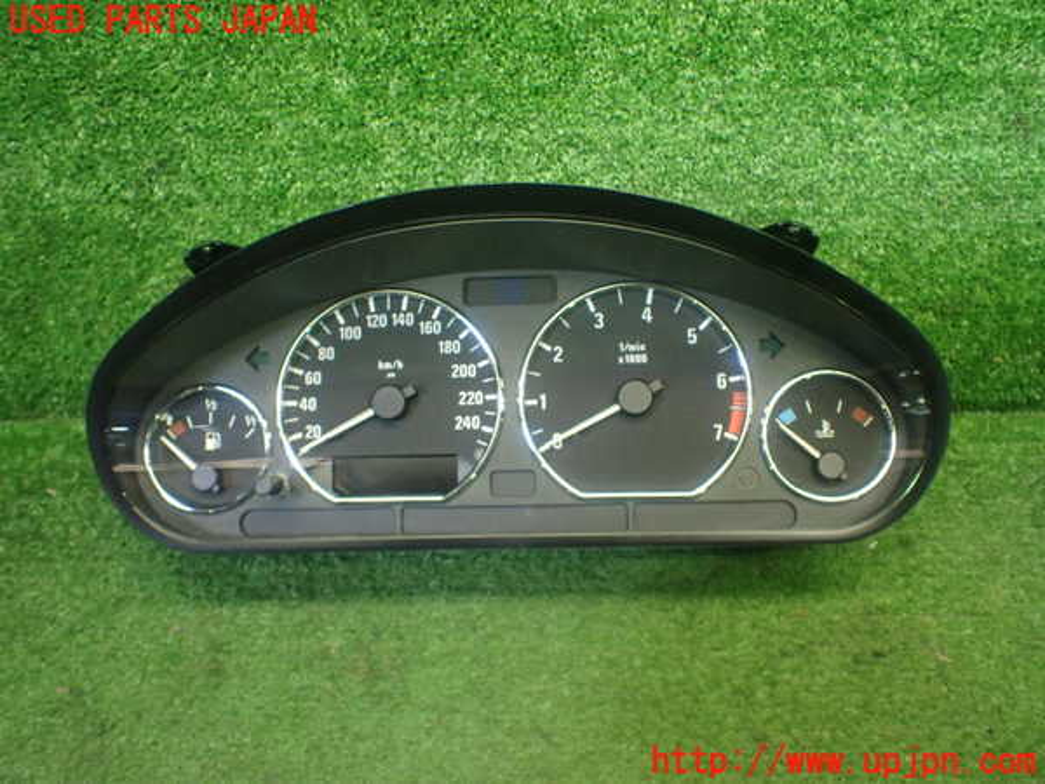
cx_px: 522
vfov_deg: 46.8
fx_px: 906
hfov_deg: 60.0
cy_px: 392
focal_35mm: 30
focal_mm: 5.4
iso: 800
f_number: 2.3
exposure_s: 1/125
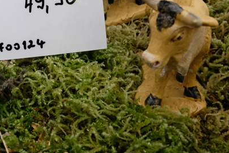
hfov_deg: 32.1
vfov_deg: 22.8
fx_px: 369
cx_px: 7
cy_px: 13
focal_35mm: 58
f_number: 8
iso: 4000
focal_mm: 19.6
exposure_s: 1/15
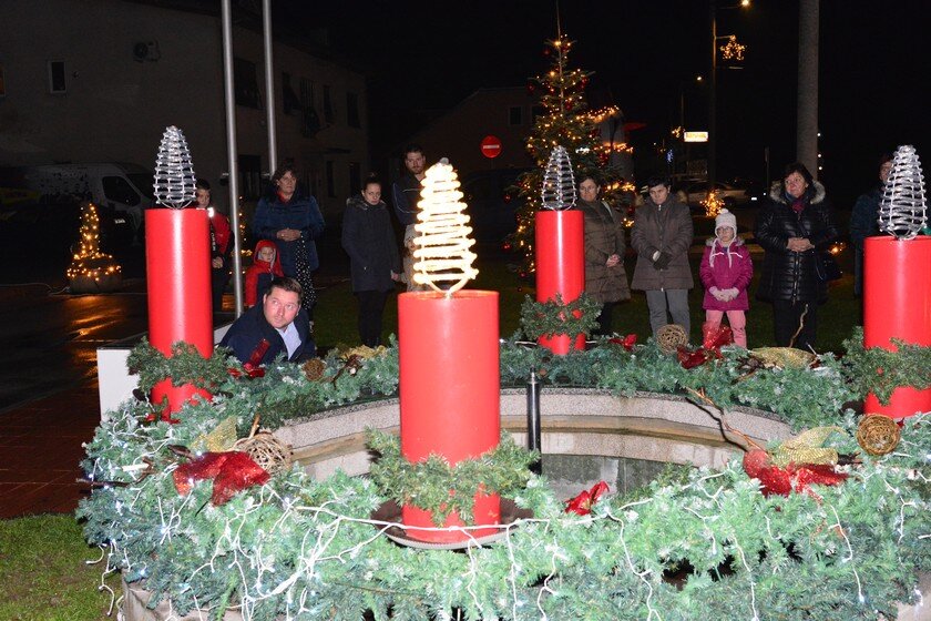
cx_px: 466
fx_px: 983
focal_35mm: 38
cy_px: 310
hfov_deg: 50.7
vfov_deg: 35.1
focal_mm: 38
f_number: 8
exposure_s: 1/60
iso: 6400
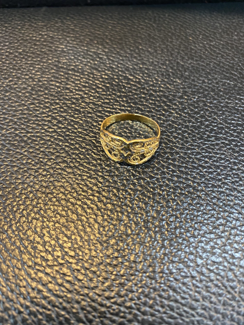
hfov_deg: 53.1
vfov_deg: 67.3
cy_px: 162
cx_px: 122
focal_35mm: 26
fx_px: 244
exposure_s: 1/25
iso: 500
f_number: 1.8
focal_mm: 4.25
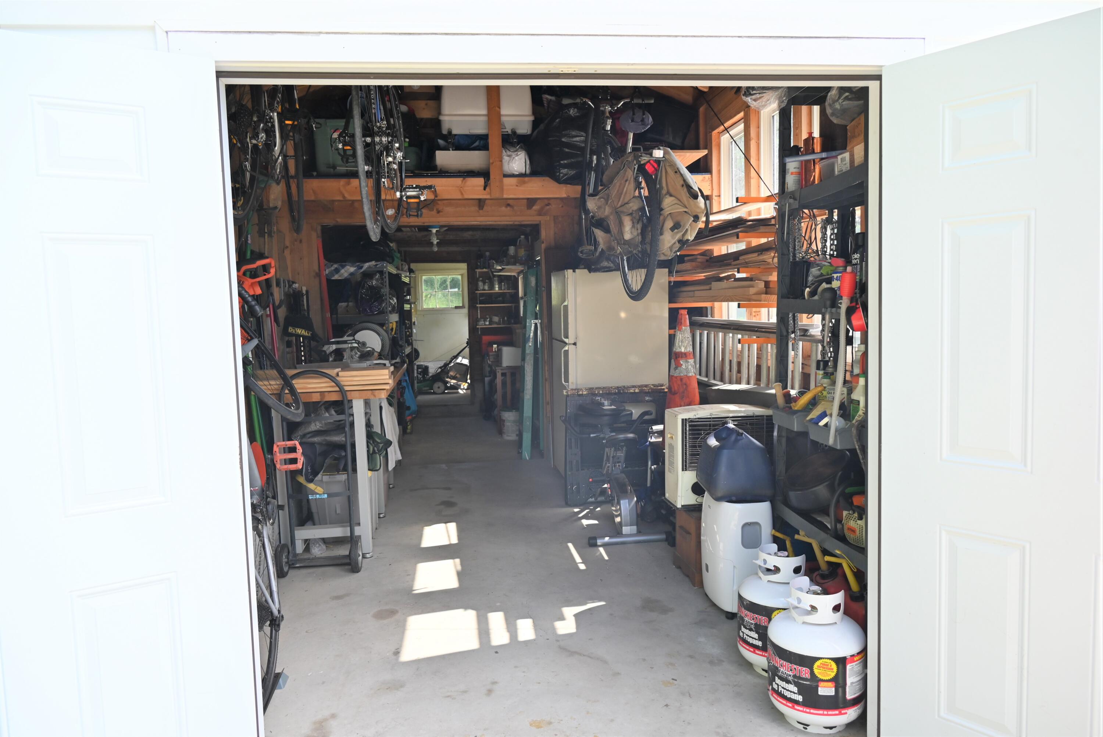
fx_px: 736
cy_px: 368
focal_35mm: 24
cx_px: 552
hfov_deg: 73.7
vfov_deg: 53.2
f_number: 5
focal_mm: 24
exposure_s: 1/250
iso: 200
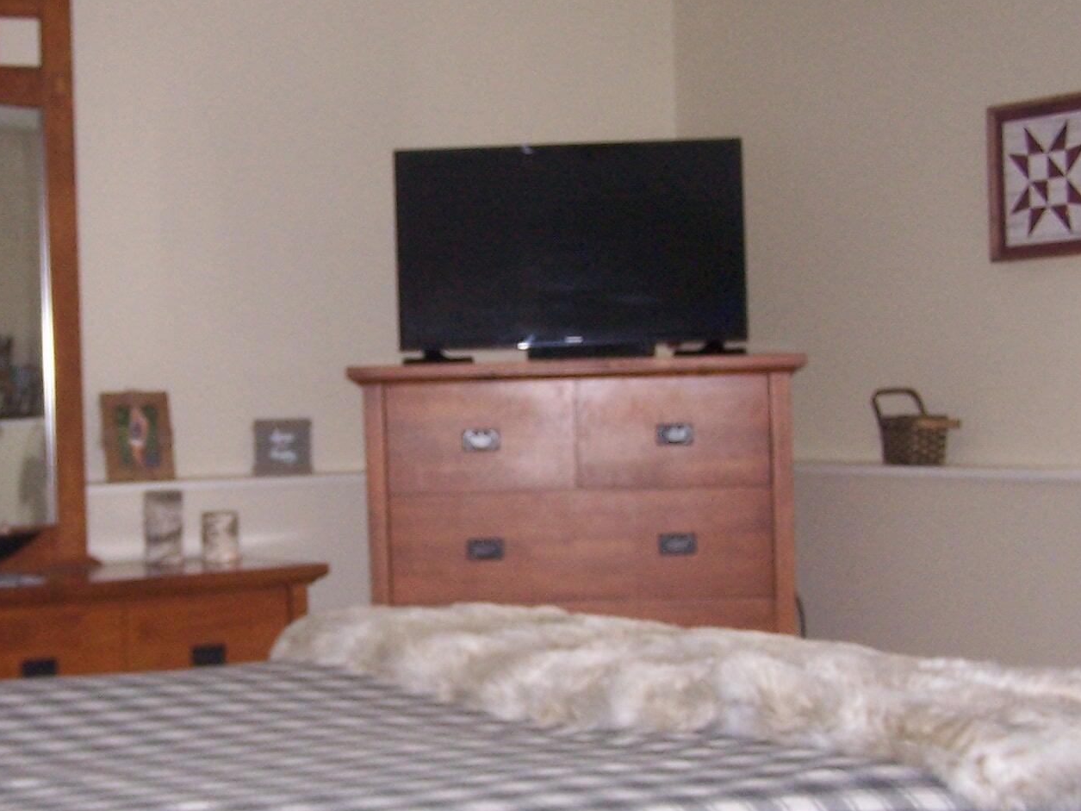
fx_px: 2436
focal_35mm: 78
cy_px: 524
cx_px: 319
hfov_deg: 24.8
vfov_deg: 18.9
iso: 140
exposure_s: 1/60
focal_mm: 6.3
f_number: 2.8
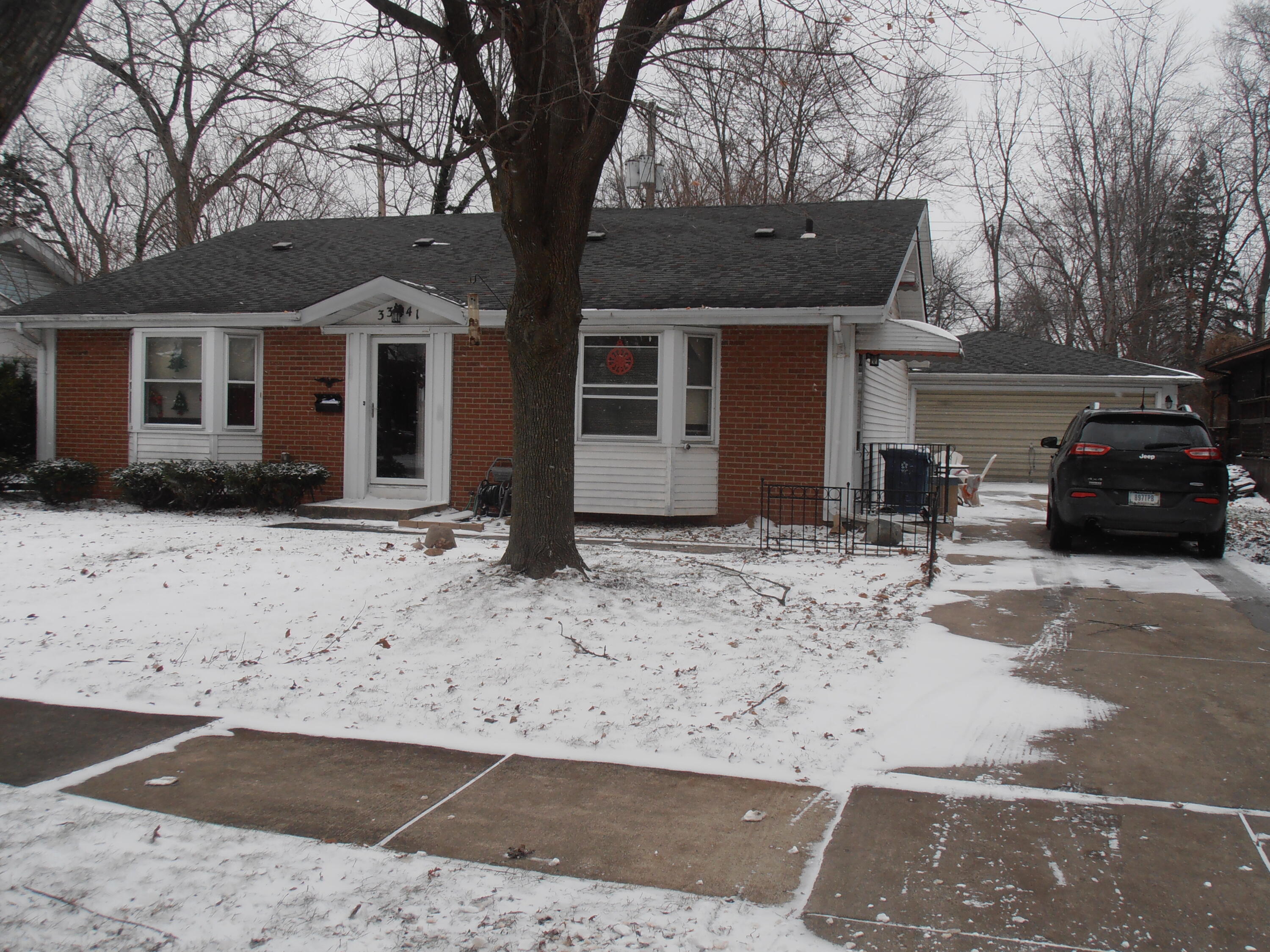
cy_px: 476
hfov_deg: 50.1
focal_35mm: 37
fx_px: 1357
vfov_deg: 38.7
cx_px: 635
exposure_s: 1/500
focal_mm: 6.61
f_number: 3.9
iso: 80
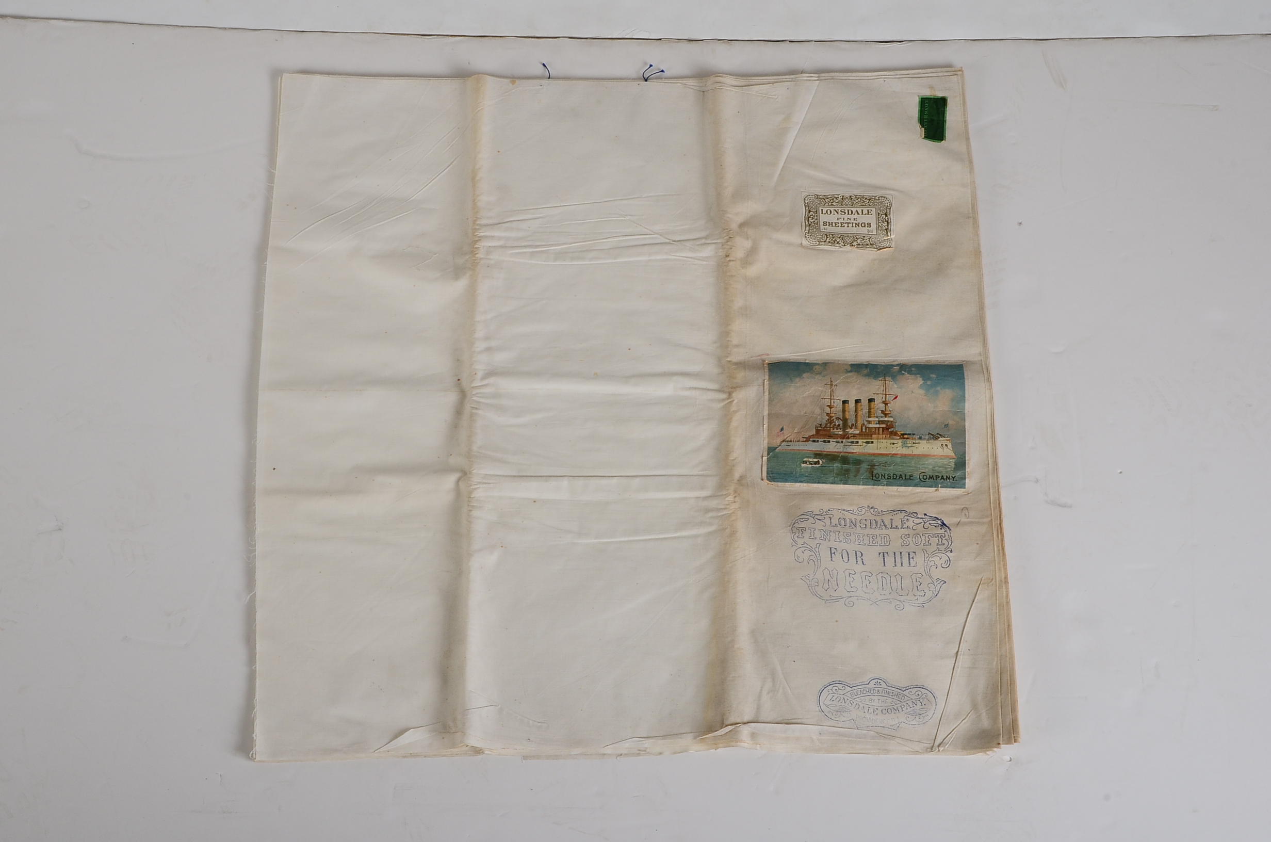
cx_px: 636
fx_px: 2114
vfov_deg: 22.5
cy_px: 421
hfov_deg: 33.5
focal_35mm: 60
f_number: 16
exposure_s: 1/160
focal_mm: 40
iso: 320
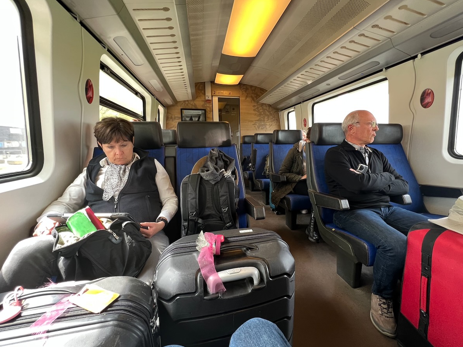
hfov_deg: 101.9
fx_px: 187
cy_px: 173
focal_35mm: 14
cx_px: 248
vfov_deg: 85.6
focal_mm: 1.57
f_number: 1.8
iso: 200
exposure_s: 1/99
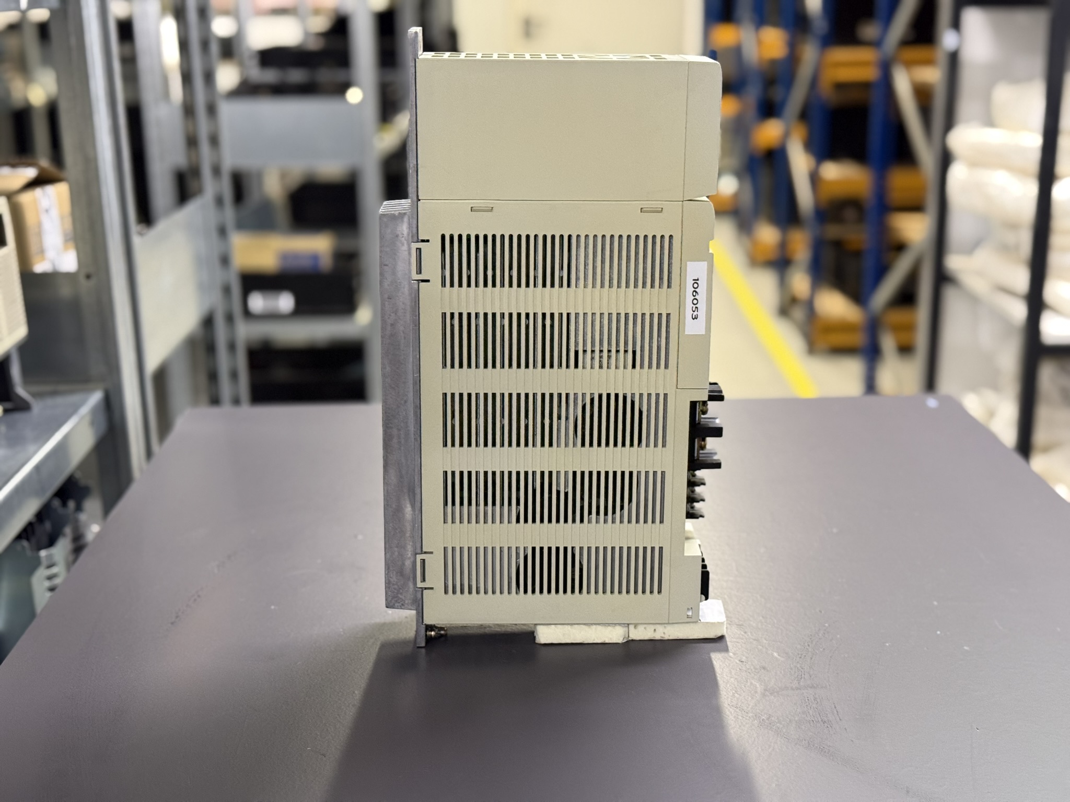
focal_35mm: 48
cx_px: 535
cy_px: 401
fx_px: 1484
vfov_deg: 30.3
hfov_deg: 39.7
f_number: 1.78
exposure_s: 1/33
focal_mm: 6.76
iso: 250
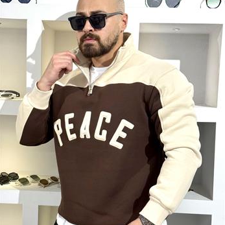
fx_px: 419
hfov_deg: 30.0
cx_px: 112
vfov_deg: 30.0
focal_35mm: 57
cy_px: 123
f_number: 1.78
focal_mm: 6.76
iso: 80
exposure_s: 1/100
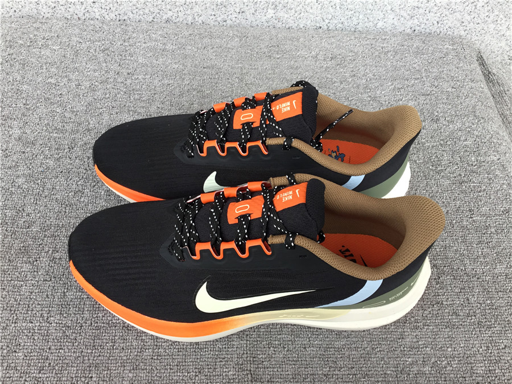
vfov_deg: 45.4
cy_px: 192
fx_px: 459
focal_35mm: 31
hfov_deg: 58.4
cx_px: 256
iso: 32
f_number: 2.4
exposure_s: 1/100
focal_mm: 3.3
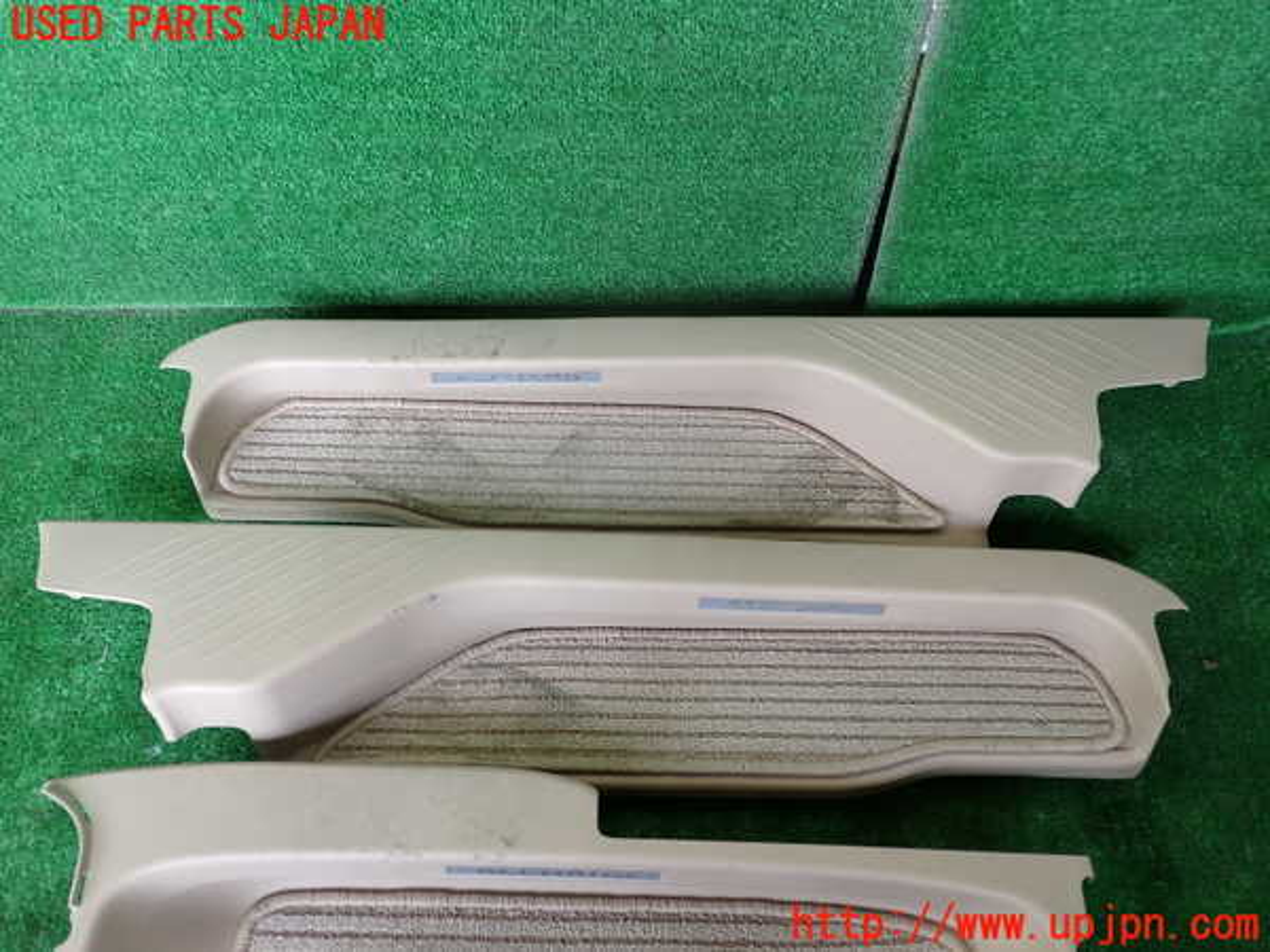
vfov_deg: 46.8
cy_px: 476
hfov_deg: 60.0
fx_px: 1101
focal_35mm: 30
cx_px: 635
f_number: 2.3
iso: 200
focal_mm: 5.4
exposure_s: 1/100
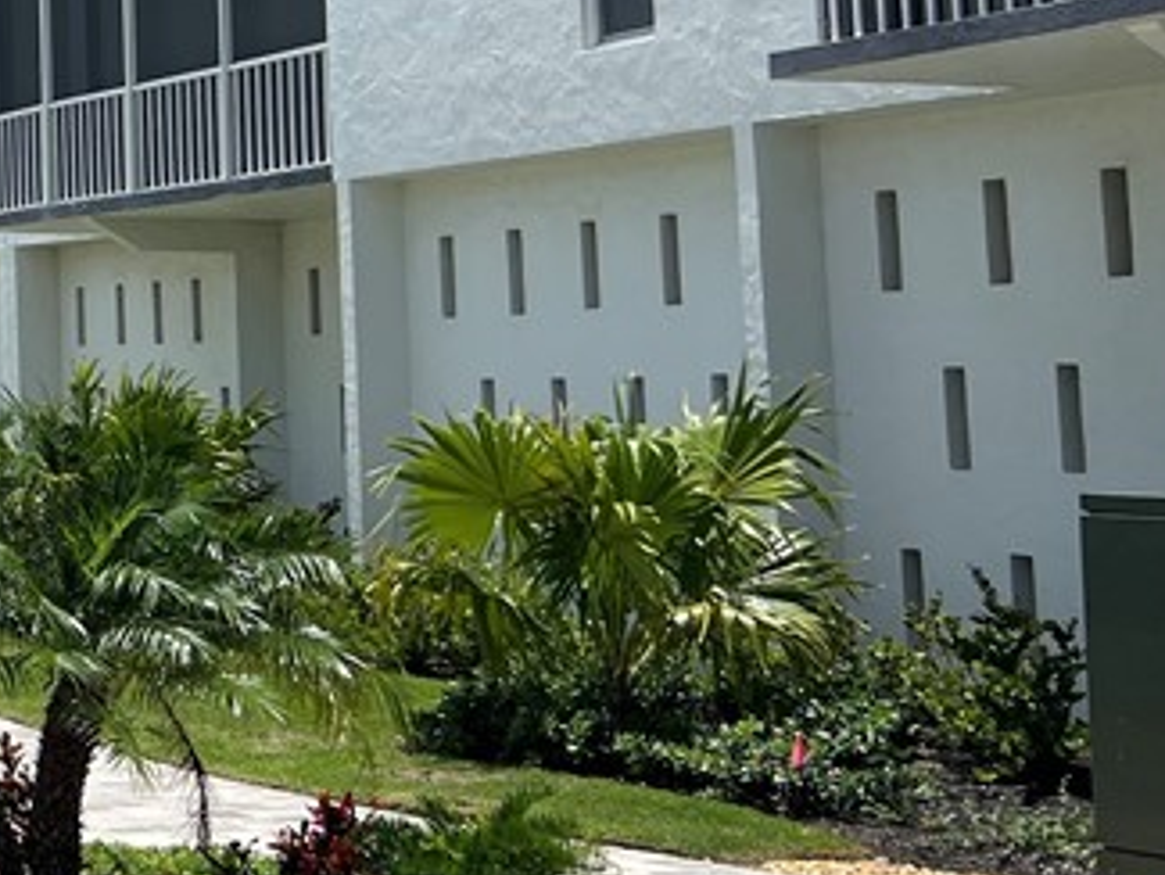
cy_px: 43
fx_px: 2761
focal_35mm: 82
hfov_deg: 20.2
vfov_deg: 17.7
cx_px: -631
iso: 50
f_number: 1.5
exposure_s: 1/6211
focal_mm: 5.7
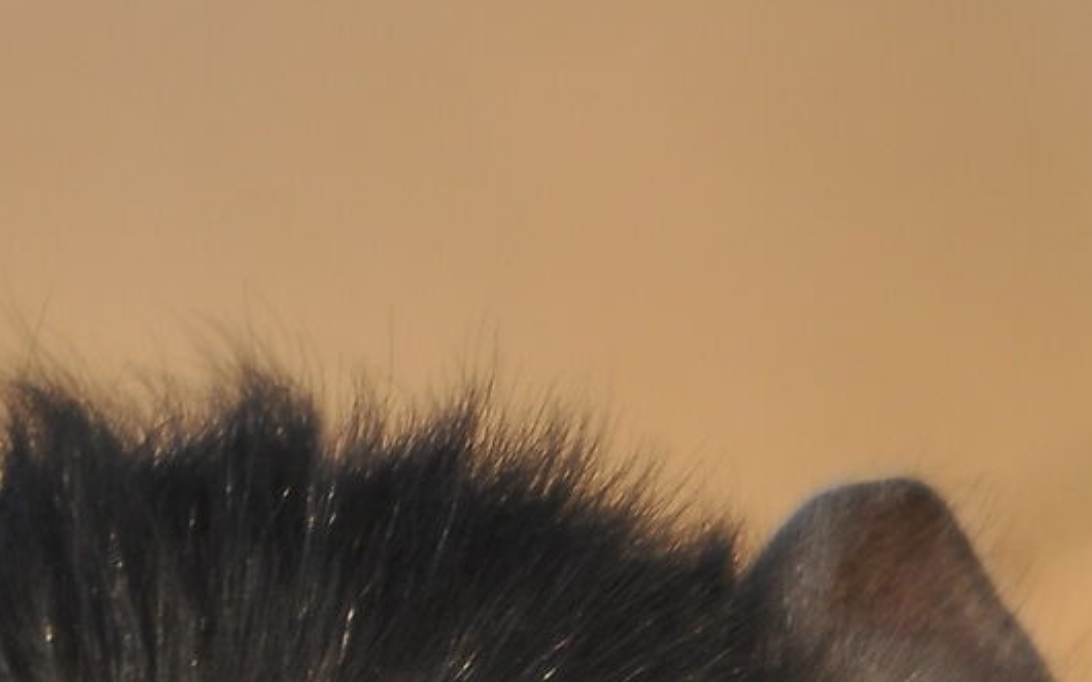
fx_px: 82360
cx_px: 122
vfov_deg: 0.5
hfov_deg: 0.8
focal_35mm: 2768
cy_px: 1401
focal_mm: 400
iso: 200
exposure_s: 1/400
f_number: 5.6
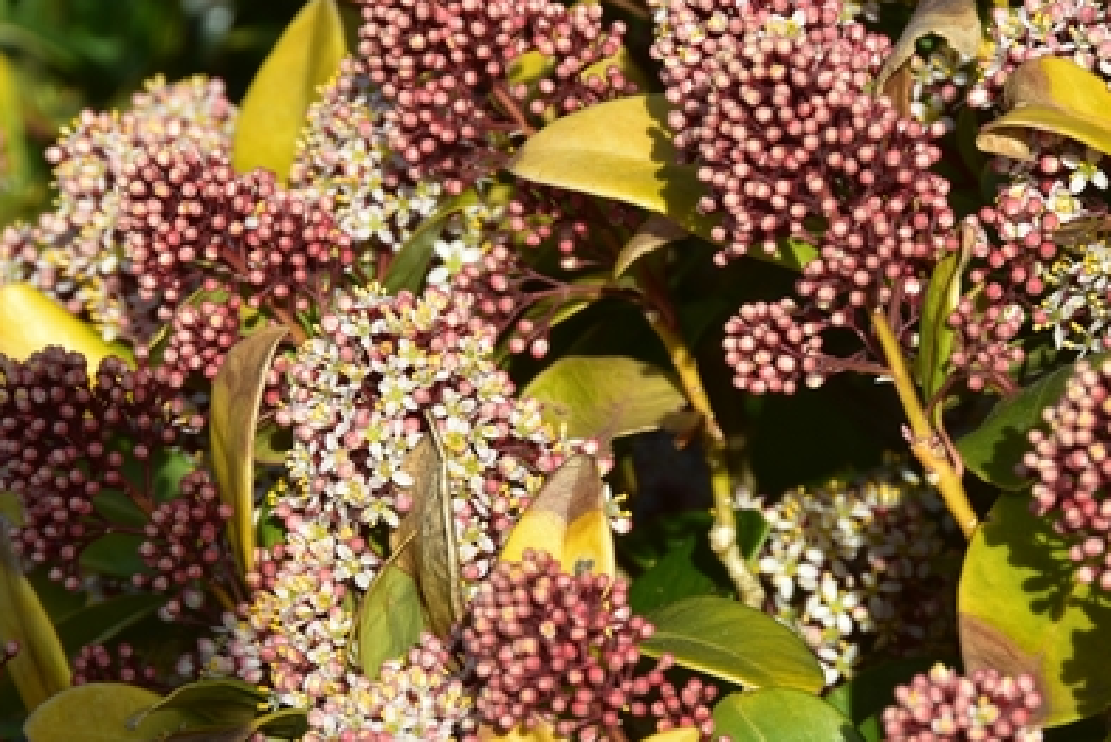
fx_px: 8459
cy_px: 528
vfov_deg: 5.0
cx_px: 561
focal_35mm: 274
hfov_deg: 7.5
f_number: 11
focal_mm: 120
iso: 110
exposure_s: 1/125
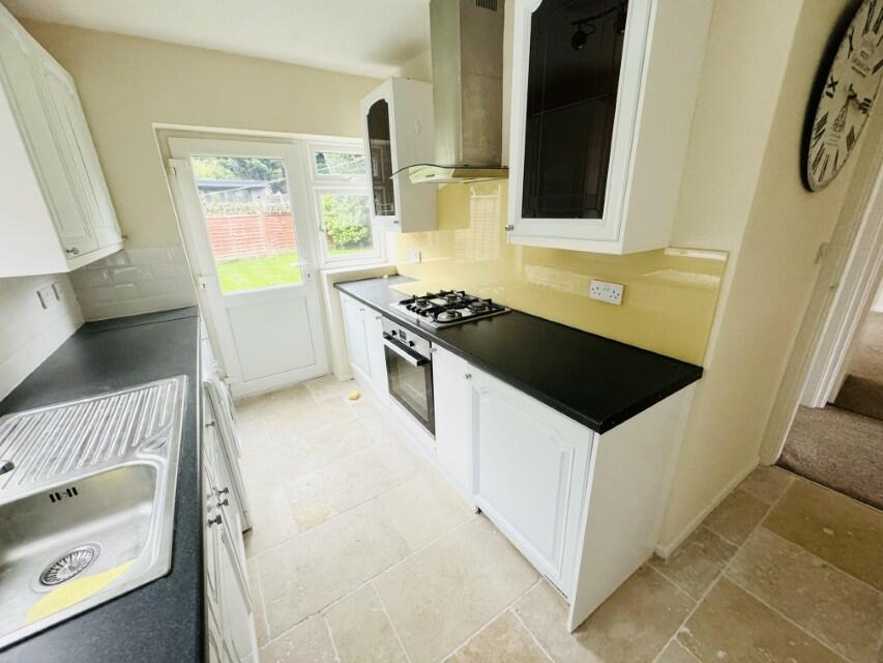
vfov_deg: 85.7
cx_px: 442
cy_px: 332
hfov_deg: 102.1
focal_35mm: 14
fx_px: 357
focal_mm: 2.22
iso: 320
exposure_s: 1/71
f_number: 2.2
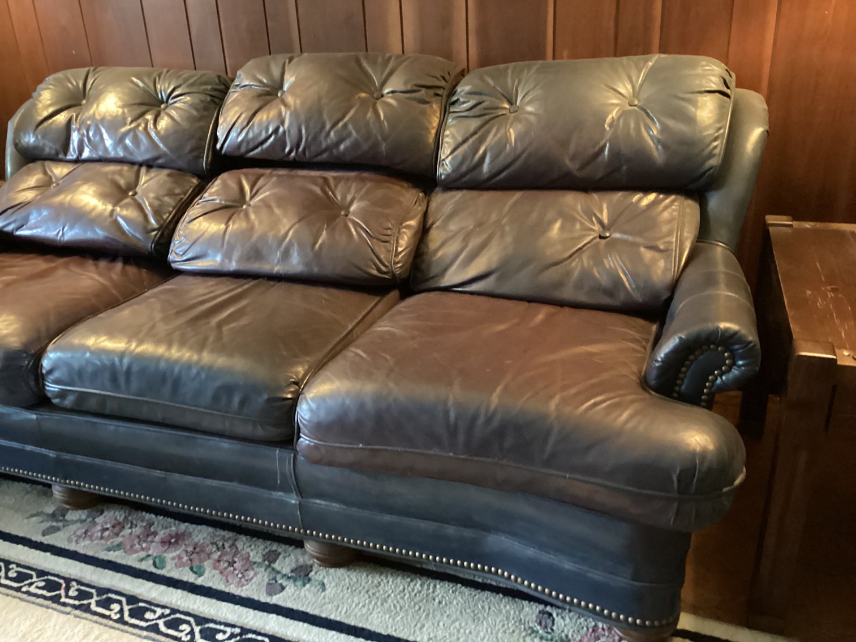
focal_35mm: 31
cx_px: 428
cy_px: 321
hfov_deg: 58.3
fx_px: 767
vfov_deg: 45.4
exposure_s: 1/15
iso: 640
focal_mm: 3.3
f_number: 2.4
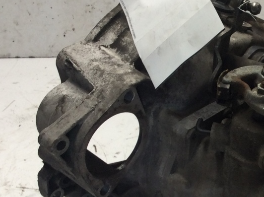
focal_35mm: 77
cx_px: 226
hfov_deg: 24.8
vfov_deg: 19.0
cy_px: 131
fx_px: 586
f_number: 2.4
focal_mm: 3.3
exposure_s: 1/30
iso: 40
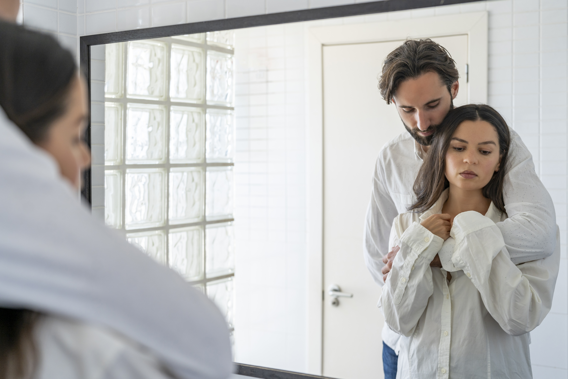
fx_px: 789
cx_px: 284
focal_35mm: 50
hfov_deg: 39.6
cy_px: 190
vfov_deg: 27.0
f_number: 2.8
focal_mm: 50
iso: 200
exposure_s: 1/125
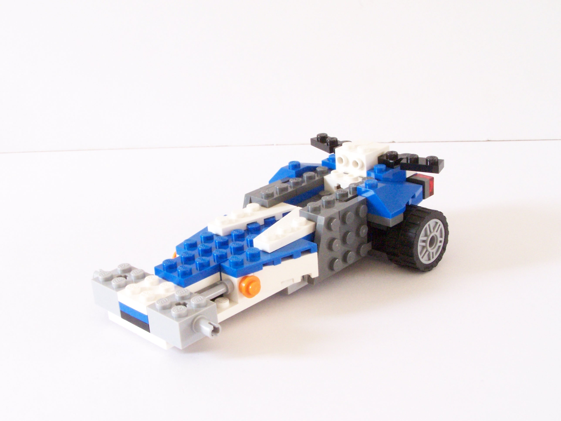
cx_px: 280
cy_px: 210
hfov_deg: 37.5
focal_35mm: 51
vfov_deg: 28.6
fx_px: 827
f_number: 8
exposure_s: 1/8
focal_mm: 8.5
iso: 400
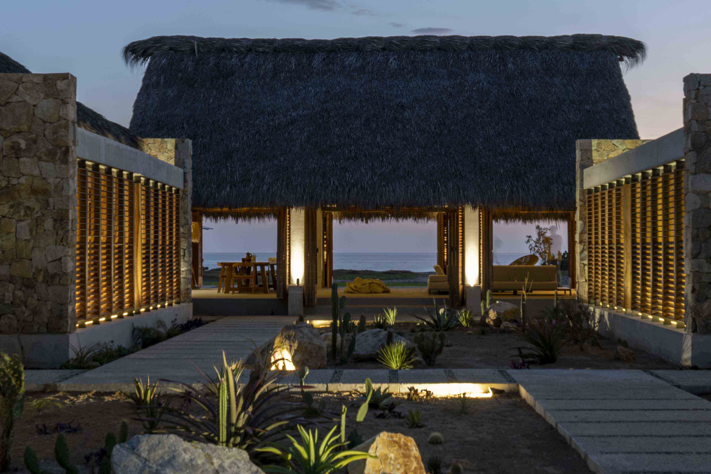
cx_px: 347
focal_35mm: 58
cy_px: 98
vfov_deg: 23.1
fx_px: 1145
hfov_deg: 34.5
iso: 100
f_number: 7.1
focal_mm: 24
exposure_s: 4
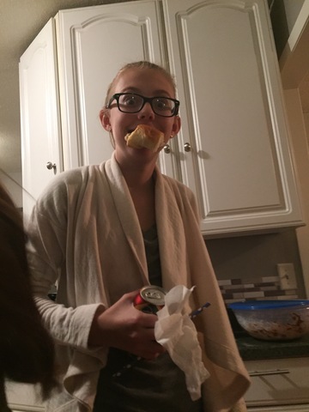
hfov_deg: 48.2
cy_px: 206
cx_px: 154
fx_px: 345
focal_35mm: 29
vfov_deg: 61.7
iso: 250
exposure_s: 1/24
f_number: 2.2
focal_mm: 4.15
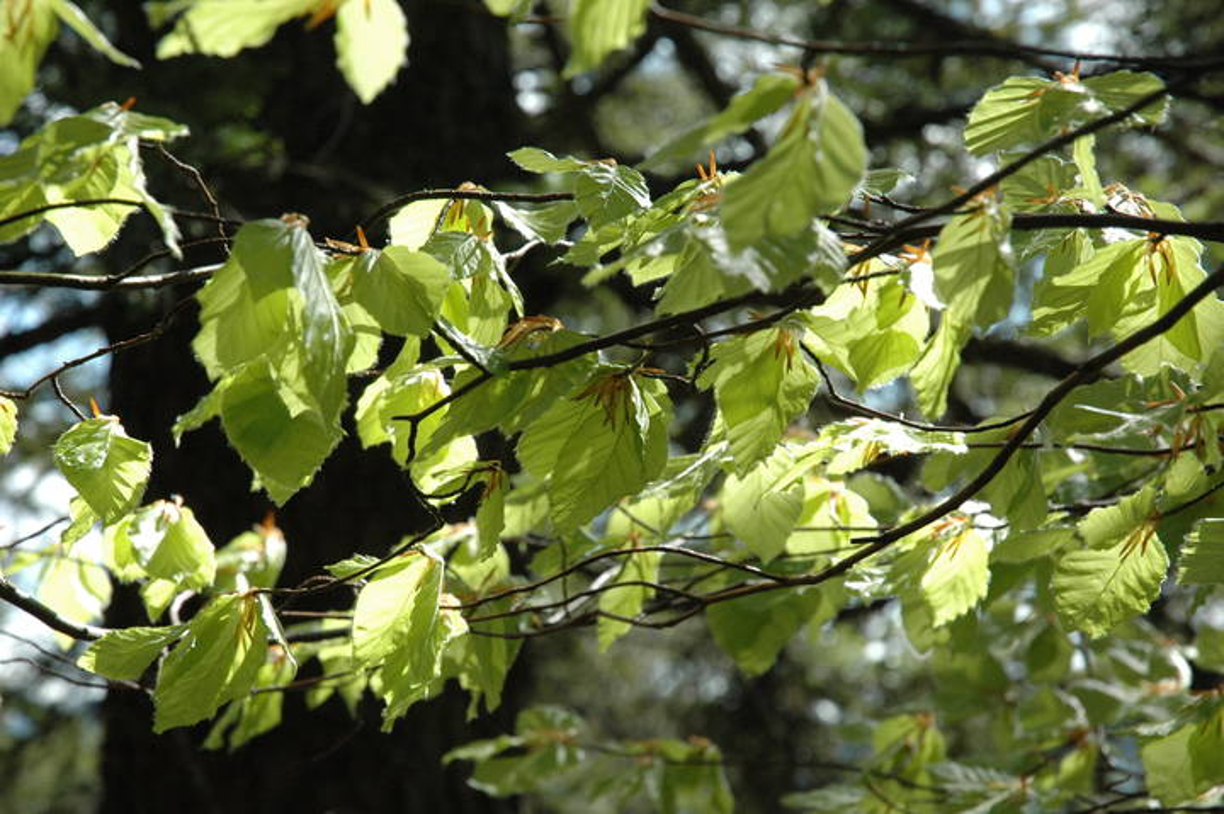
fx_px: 3567
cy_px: 407
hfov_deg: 19.5
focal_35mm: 105
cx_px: 612
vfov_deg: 13.0
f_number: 10
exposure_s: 1/400
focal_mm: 70
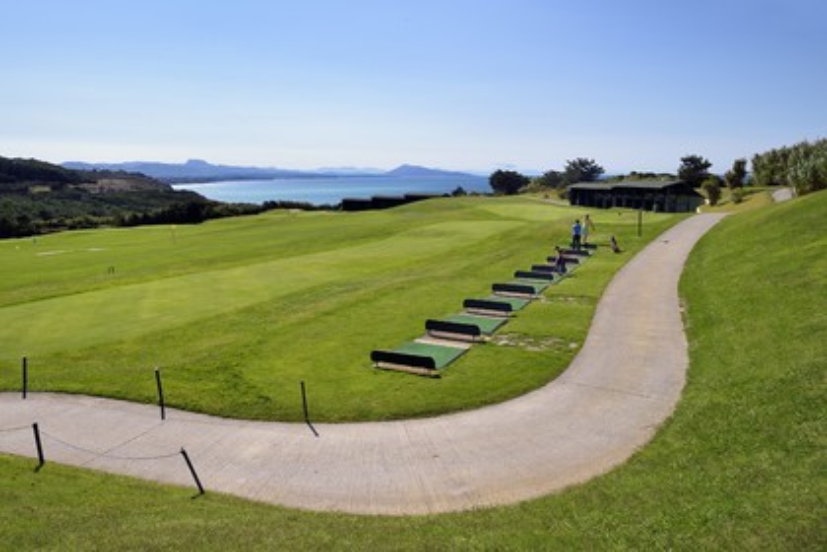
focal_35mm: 24
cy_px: 276
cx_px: 414
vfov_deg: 53.1
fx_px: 551
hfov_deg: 73.7
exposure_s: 1/320
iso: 200
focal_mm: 24
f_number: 16
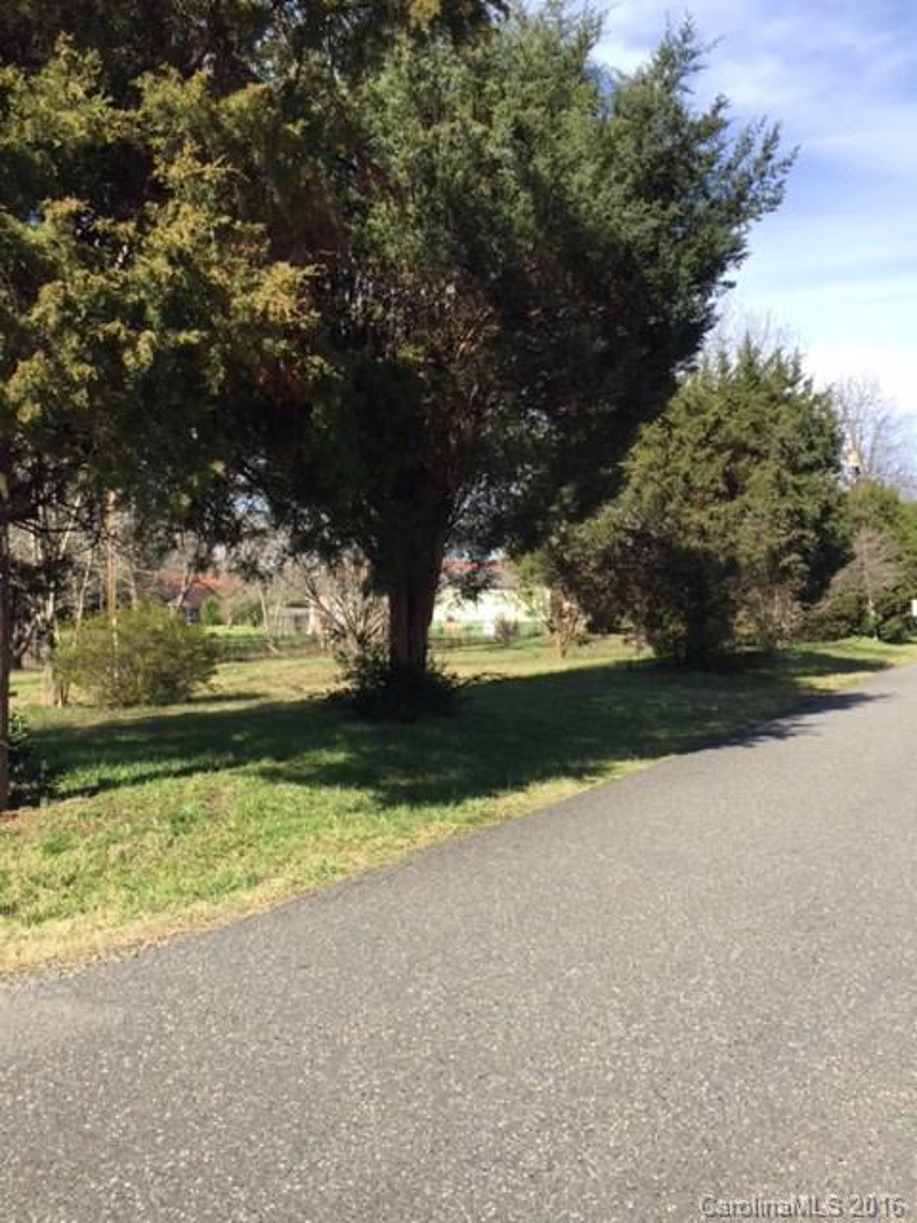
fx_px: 1024
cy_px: 612
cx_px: 458
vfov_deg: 61.7
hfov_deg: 48.2
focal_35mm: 29
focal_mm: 4.15
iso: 32
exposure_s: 1/898
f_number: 2.2
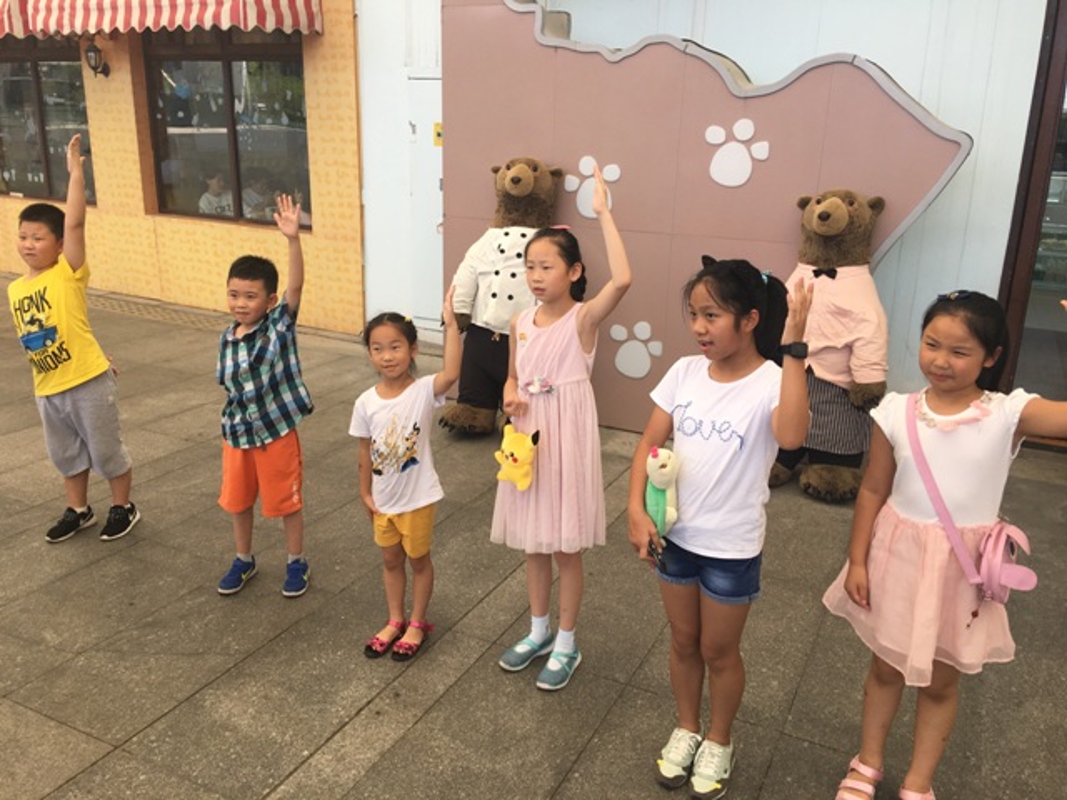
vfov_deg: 48.2
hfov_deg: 61.7
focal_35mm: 29
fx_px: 894
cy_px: 400
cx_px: 534
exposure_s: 1/268
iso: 25
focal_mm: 4.15
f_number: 2.2
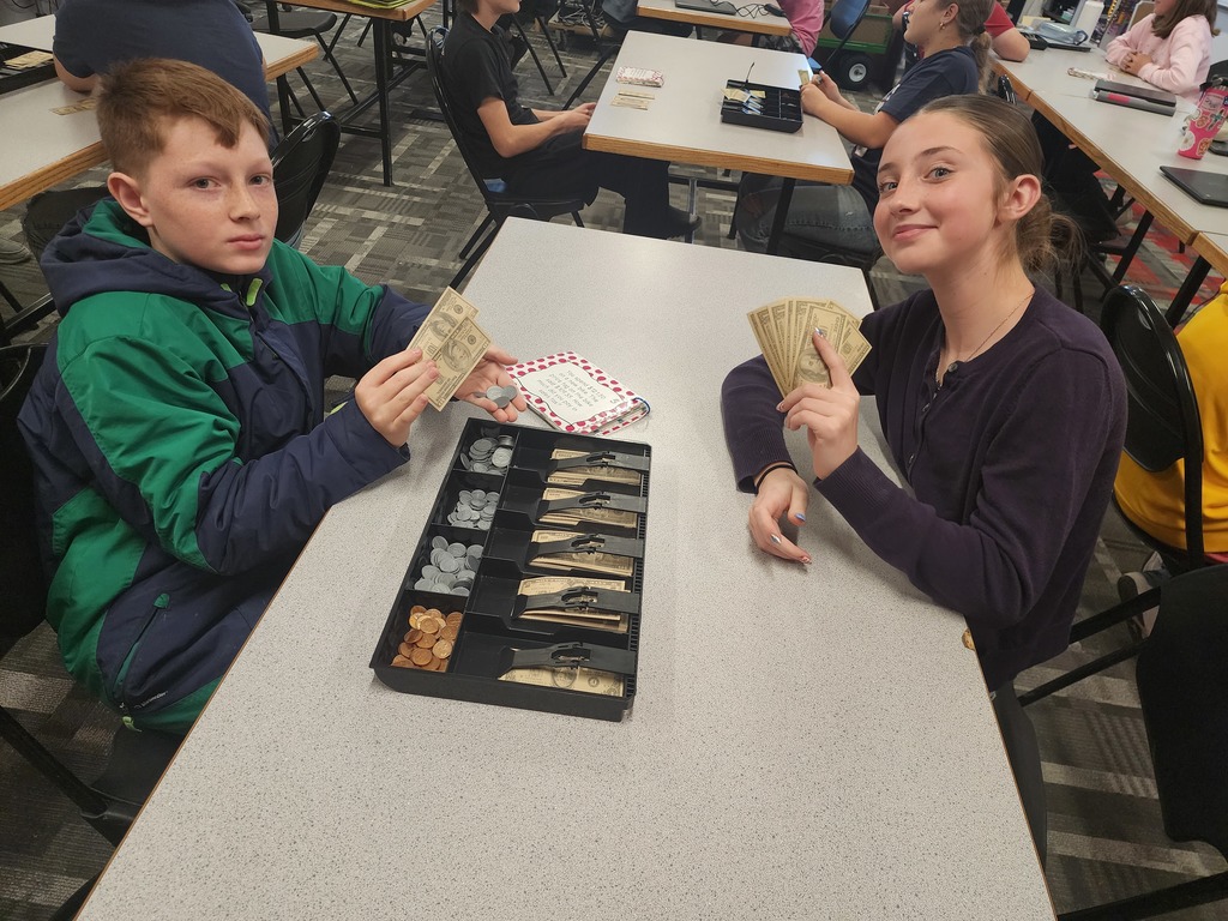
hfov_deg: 73.9
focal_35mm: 23
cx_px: 614
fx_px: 816
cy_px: 460
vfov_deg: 58.9
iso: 250
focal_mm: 6.4
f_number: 1.8
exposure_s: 1/120
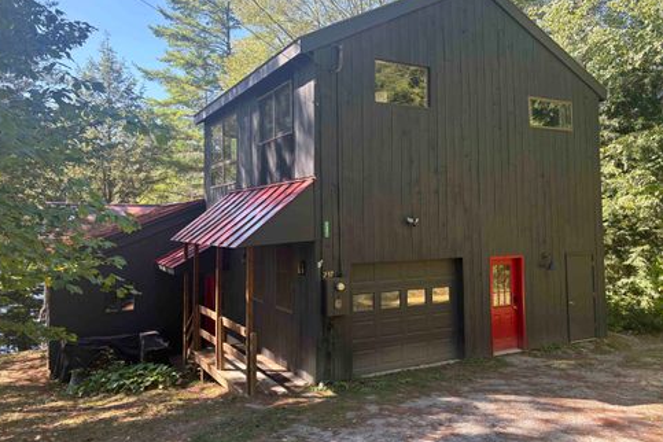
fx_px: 516
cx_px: 323
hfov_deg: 65.5
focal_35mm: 28
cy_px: 198
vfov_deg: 46.3
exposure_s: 1/304
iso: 64
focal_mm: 5.96
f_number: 1.6
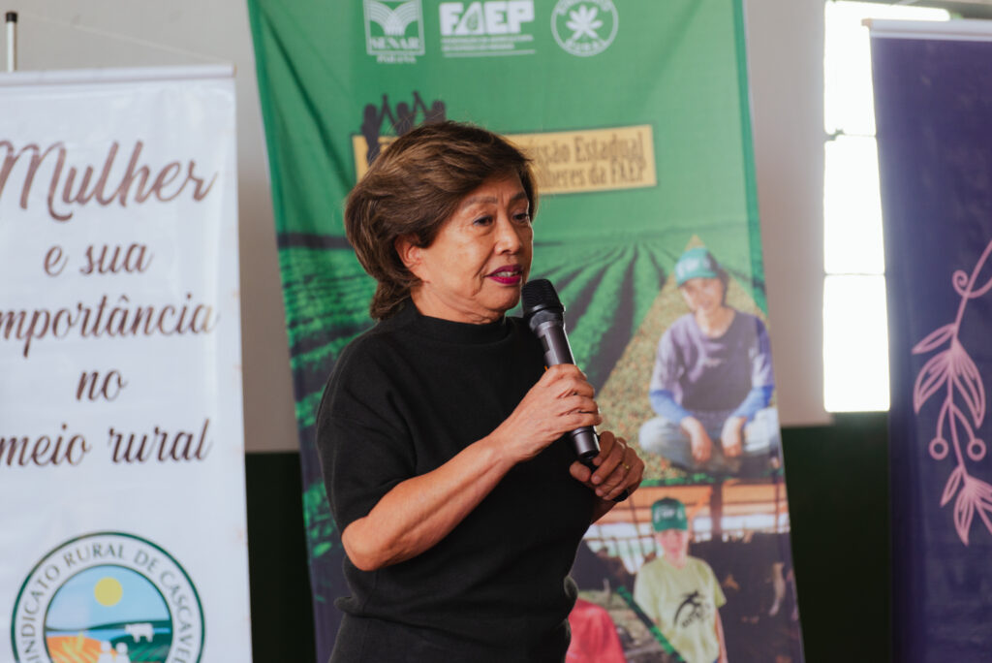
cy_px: 332
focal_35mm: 125
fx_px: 3446
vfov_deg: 11.0
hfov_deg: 16.4
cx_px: 496
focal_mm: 125
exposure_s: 1/125
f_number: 4.8
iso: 640
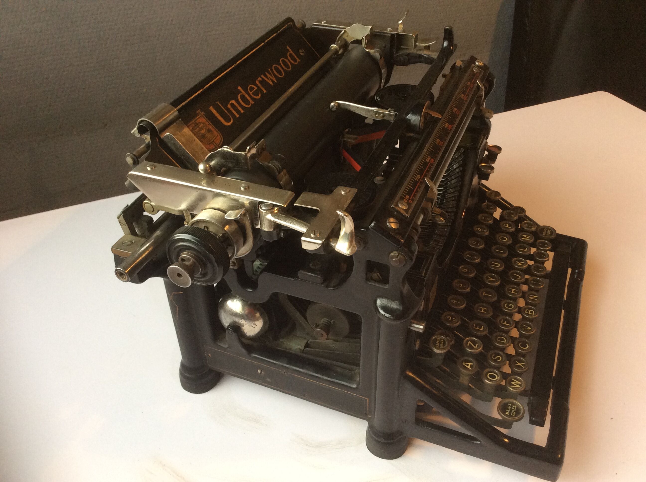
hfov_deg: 56.9
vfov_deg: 44.1
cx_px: 323
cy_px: 241
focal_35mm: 32
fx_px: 596
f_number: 2.4
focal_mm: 3.3
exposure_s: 1/25
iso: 64
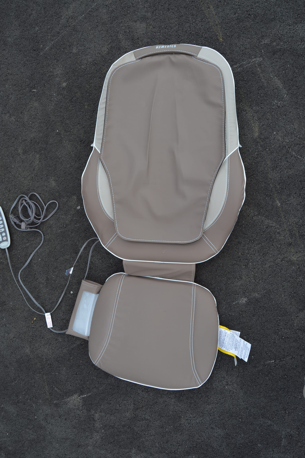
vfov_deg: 67.4
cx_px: 152
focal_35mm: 27
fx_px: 344
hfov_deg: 47.8
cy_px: 229
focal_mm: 18
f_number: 8
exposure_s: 1/160
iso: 100
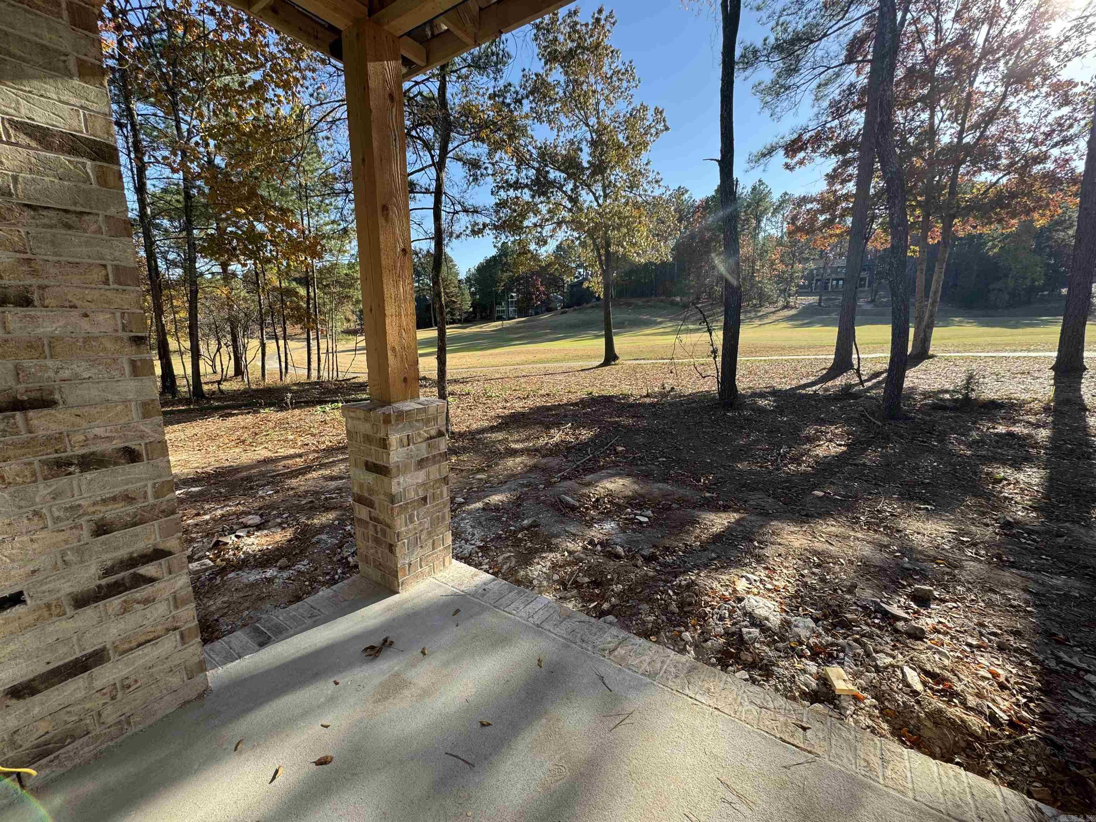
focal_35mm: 14
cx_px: 548
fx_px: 443
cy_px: 411
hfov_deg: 102.1
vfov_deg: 85.7
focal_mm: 2.22
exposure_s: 1/498
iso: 40
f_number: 2.2
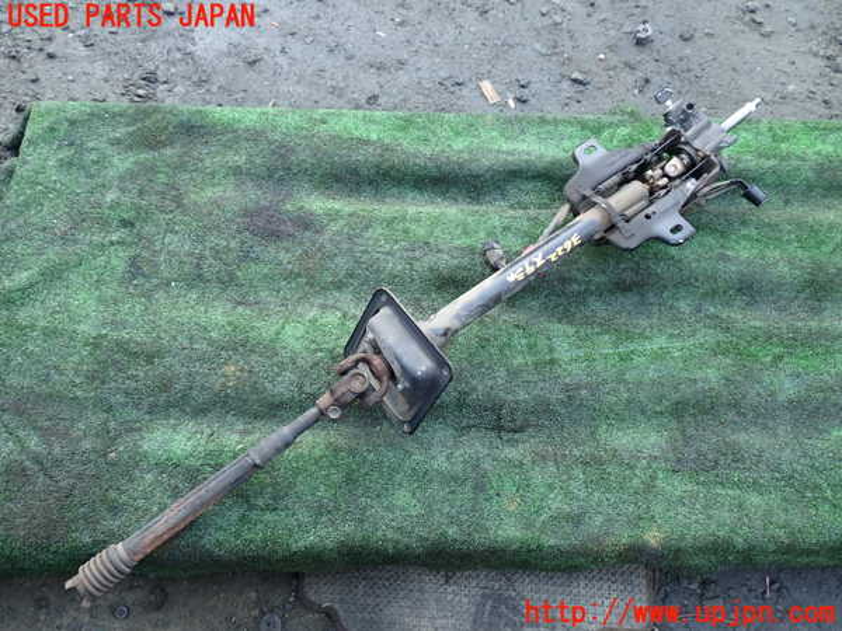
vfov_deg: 46.8
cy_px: 316
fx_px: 730
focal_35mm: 30
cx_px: 421
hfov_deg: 60.0
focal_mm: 5.4
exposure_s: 1/60
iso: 200
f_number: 2.3
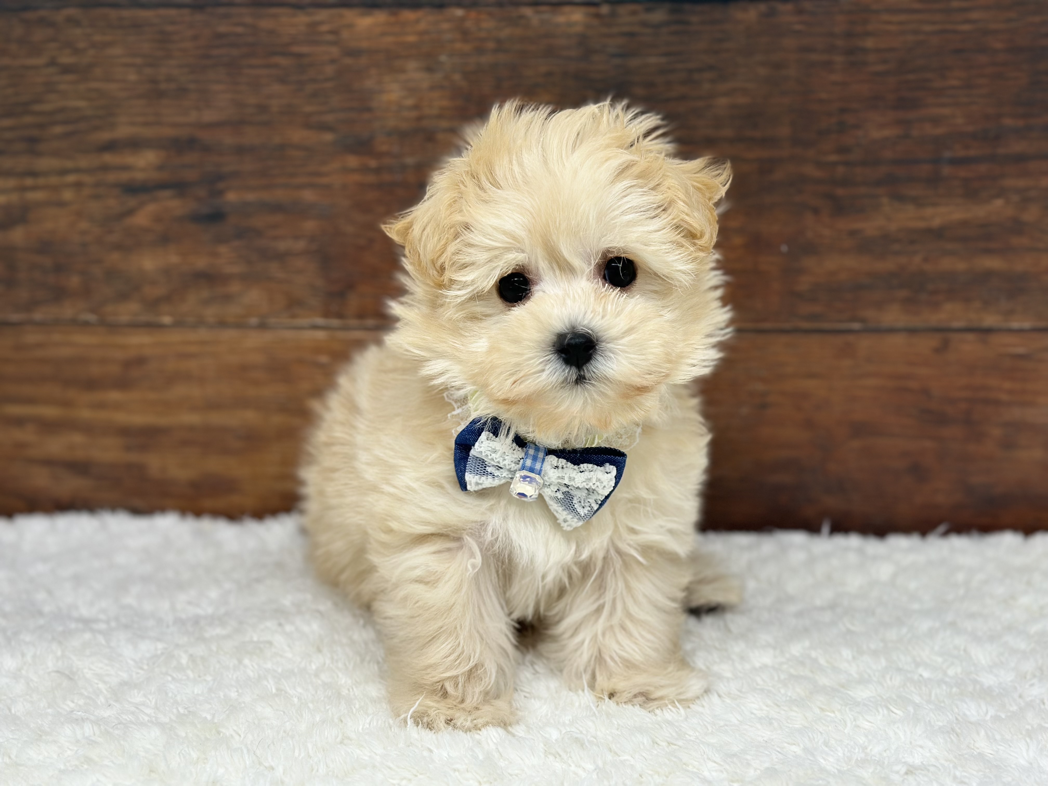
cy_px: 393
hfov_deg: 39.7
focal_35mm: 48
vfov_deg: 30.3
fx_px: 1453
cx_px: 524
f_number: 1.78
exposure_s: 1/121
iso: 100
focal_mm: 6.86
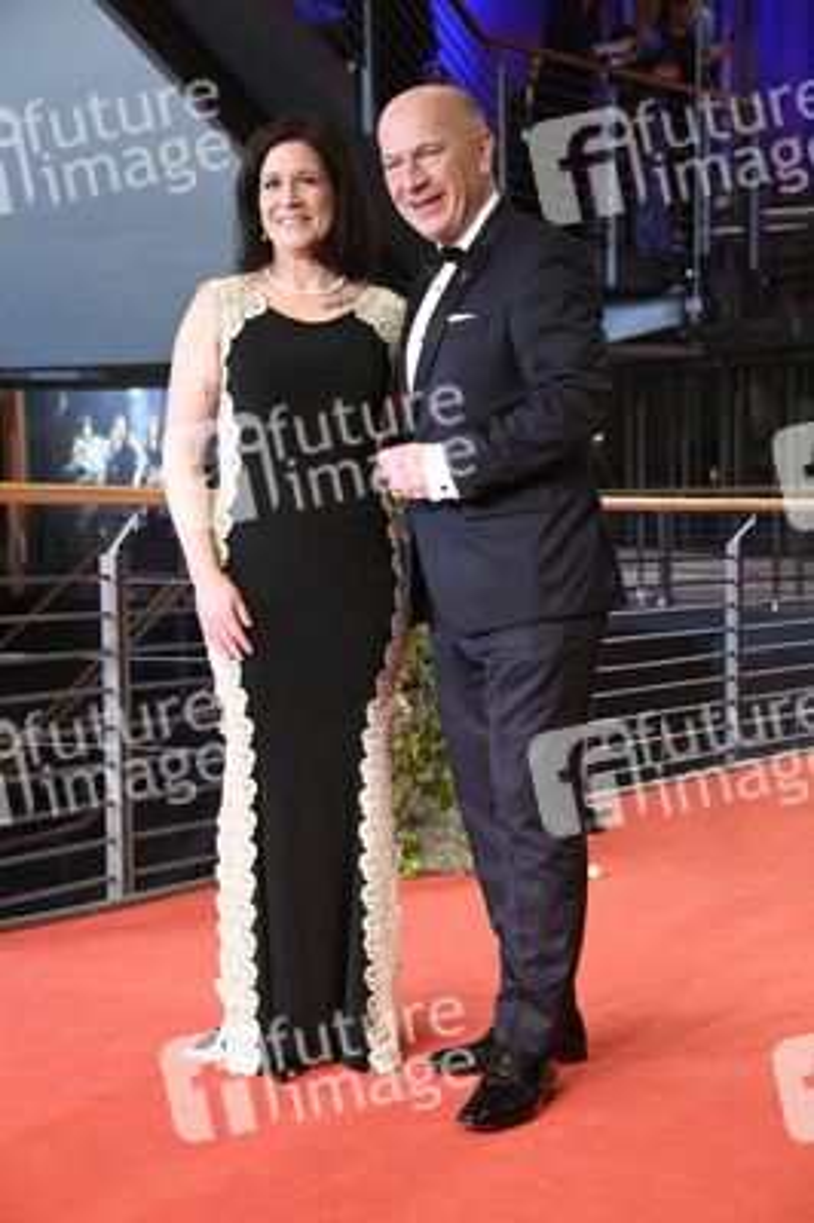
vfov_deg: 29.7
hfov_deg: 20.0
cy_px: 612
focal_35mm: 68
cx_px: 407
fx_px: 2310
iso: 6400
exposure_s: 1/250
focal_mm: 68
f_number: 5
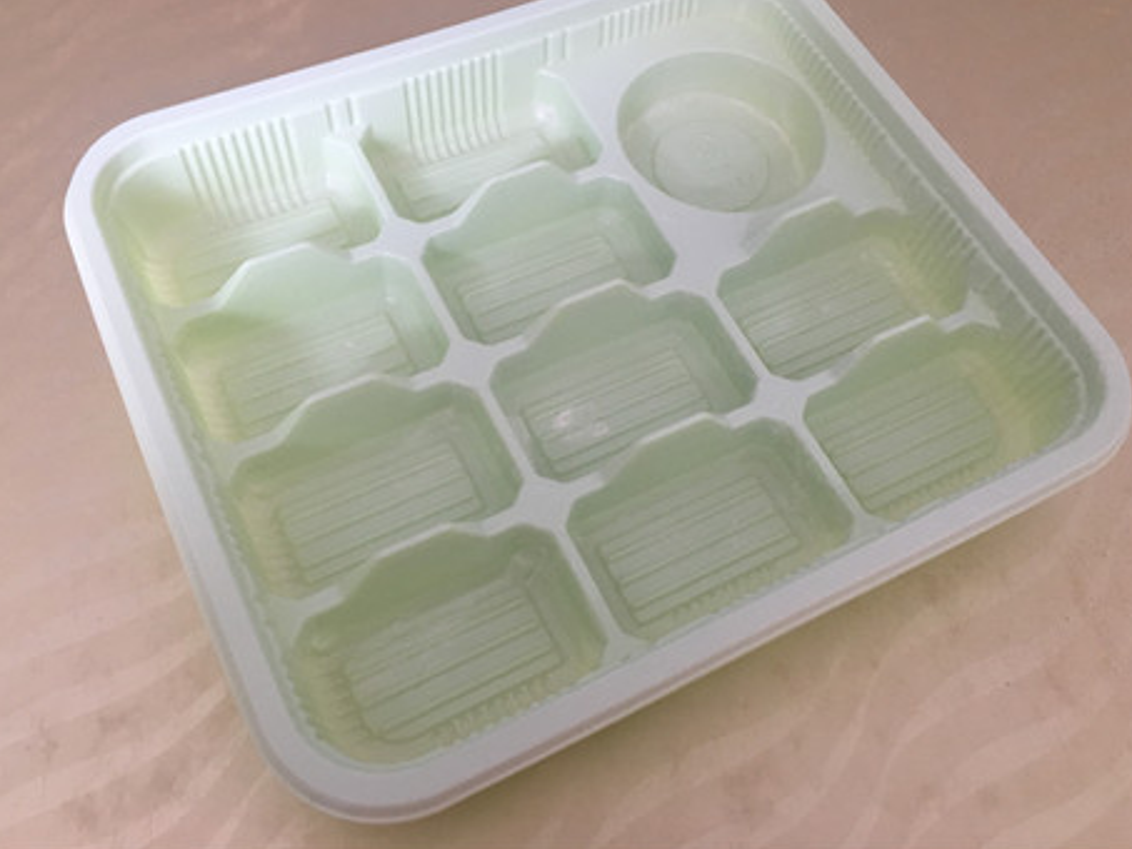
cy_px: 386
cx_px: 555
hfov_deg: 56.8
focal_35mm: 32
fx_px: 1047
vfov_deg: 44.1
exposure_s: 1/33
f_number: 2.2
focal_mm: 4.15
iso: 64
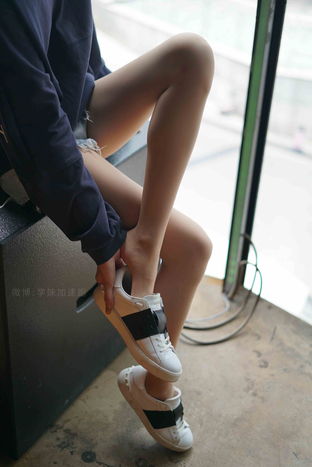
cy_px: 234
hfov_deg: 27.0
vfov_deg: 39.6
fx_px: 649
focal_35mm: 50
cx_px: 156
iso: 160
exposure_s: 1/320
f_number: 1.8
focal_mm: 50
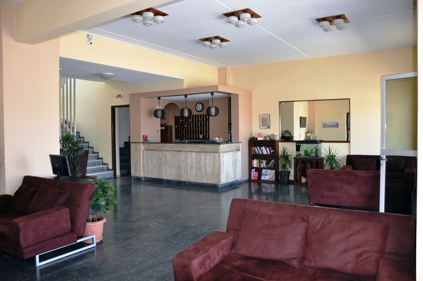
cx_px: 212
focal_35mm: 27
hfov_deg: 67.5
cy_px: 140
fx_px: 317
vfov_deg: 47.8
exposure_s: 1/25
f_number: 3.5
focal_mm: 18
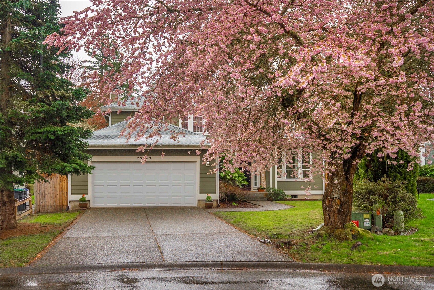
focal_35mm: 24
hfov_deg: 73.7
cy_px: 145
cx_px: 217
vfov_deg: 53.2
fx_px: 289
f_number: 7.1
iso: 80
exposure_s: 1/100
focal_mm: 24
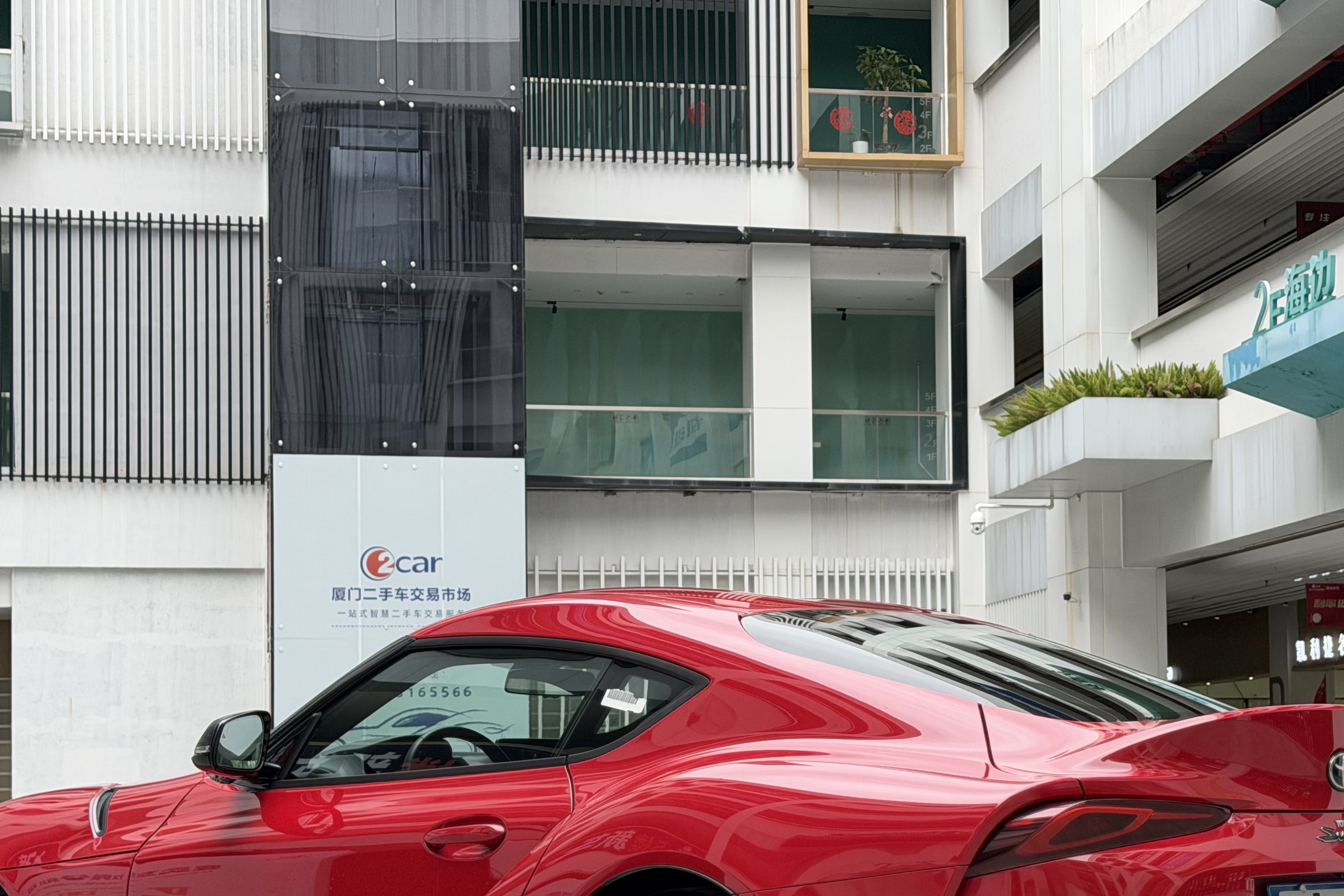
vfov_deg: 19.4
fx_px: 2613
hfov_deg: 28.8
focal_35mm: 70
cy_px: 641
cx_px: 740
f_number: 1.78
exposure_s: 1/381
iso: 64
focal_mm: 6.76
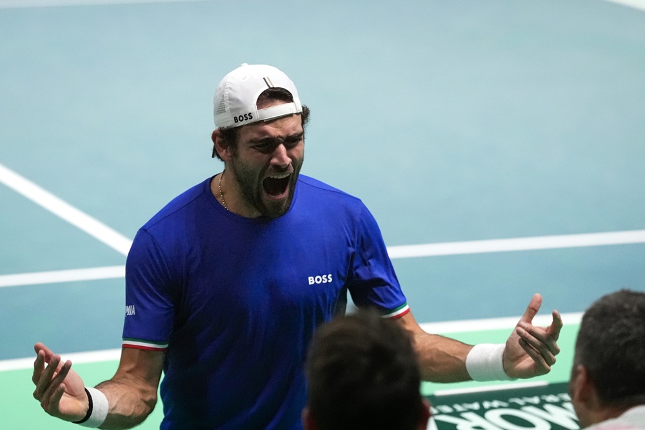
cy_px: 215
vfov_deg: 9.8
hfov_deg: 14.7
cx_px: 322
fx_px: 2507
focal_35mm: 140
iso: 6400
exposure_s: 1/3200
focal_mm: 140
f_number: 3.2
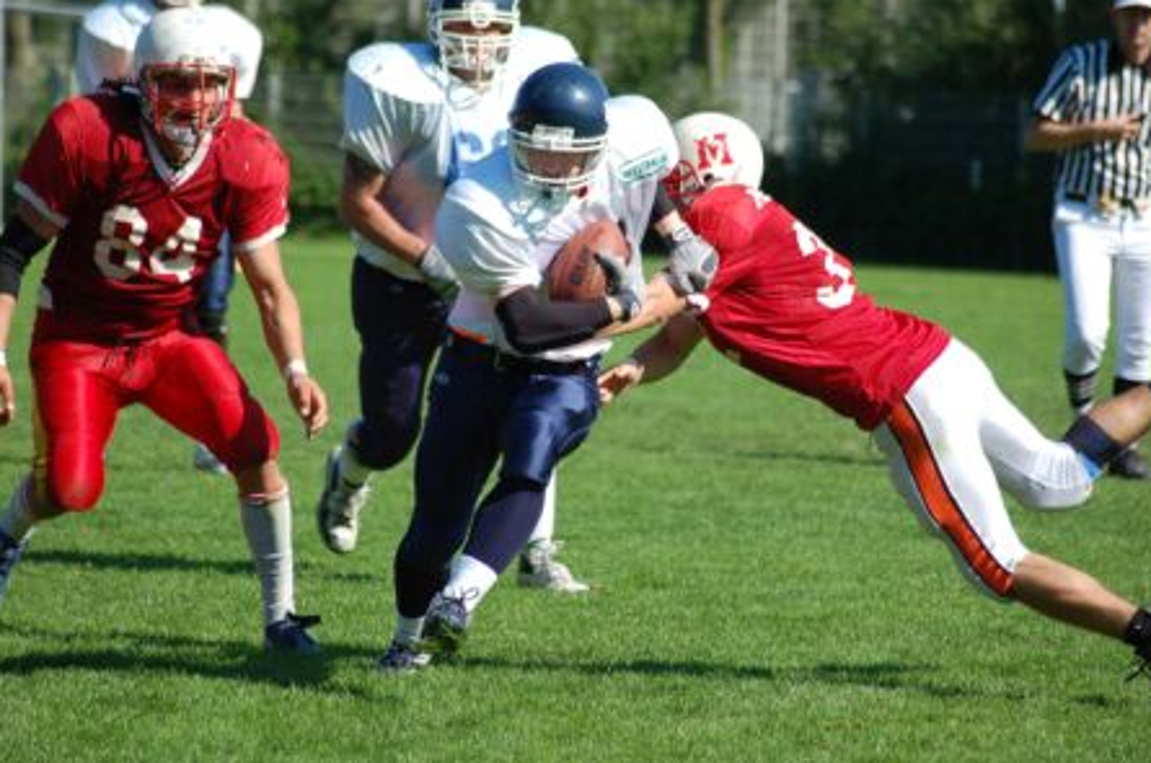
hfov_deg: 9.0
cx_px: 576
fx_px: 7308
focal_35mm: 229
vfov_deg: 6.0
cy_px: 383
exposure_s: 1/1000
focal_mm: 150
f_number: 4.5
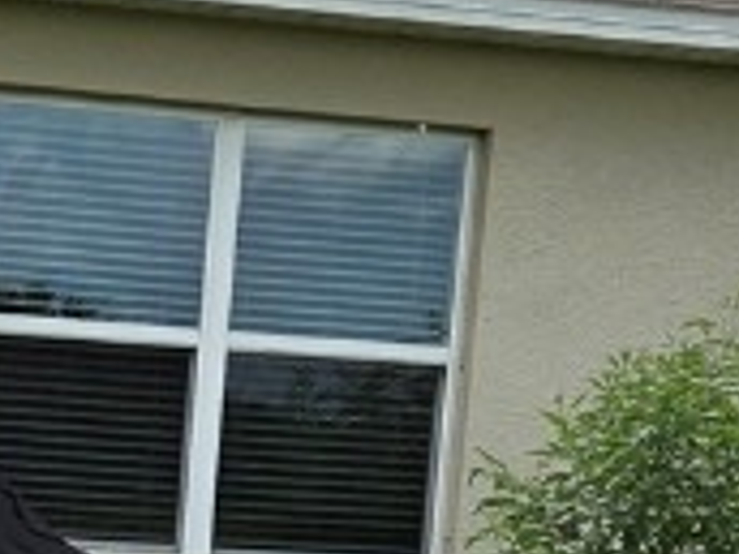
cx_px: -52
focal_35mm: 137
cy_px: 807
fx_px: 2925
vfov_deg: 10.5
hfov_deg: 14.1
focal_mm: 5.4
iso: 25
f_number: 1.8
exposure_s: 1/1614
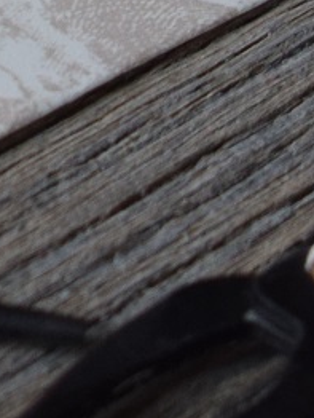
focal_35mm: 594
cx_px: -725
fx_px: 7173
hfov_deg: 2.5
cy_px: -665
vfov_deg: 3.3
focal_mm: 48
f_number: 5.3
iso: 450
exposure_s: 1/60
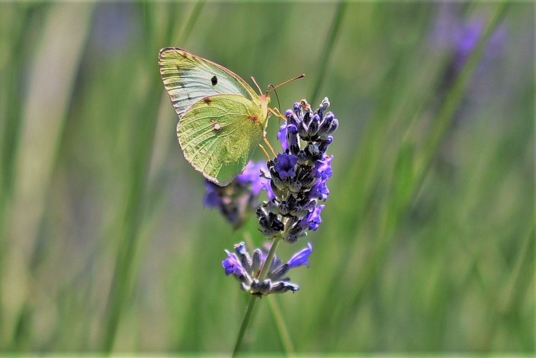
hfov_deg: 19.5
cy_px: 179
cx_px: 268
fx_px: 1564
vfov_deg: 13.0
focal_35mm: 105
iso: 100
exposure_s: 1/800
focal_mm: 105
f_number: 3
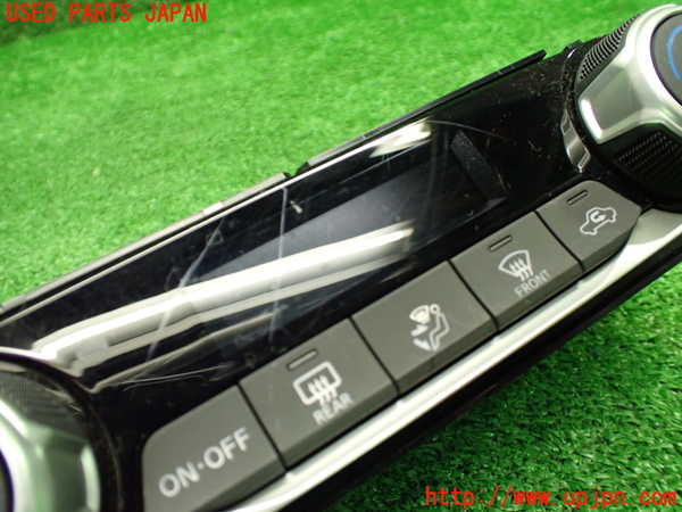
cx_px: 341
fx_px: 591
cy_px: 256
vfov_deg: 46.8
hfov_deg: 60.0
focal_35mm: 30
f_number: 2.3
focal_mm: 5.4
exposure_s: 1/80
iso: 800
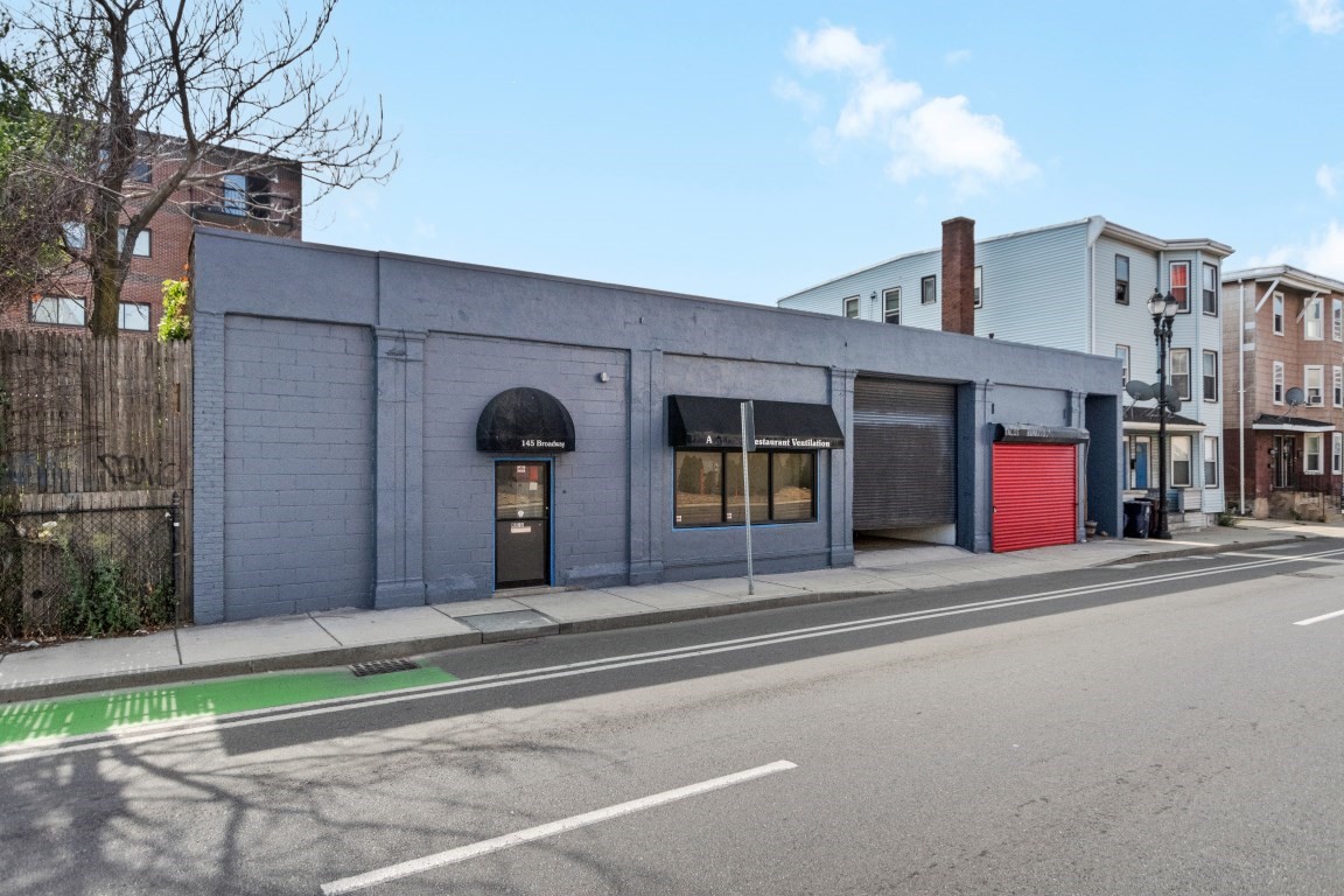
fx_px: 784
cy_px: 448
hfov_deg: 81.2
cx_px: 672
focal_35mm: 21
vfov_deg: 59.5
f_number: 4
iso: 800
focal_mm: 14
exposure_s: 1/8000
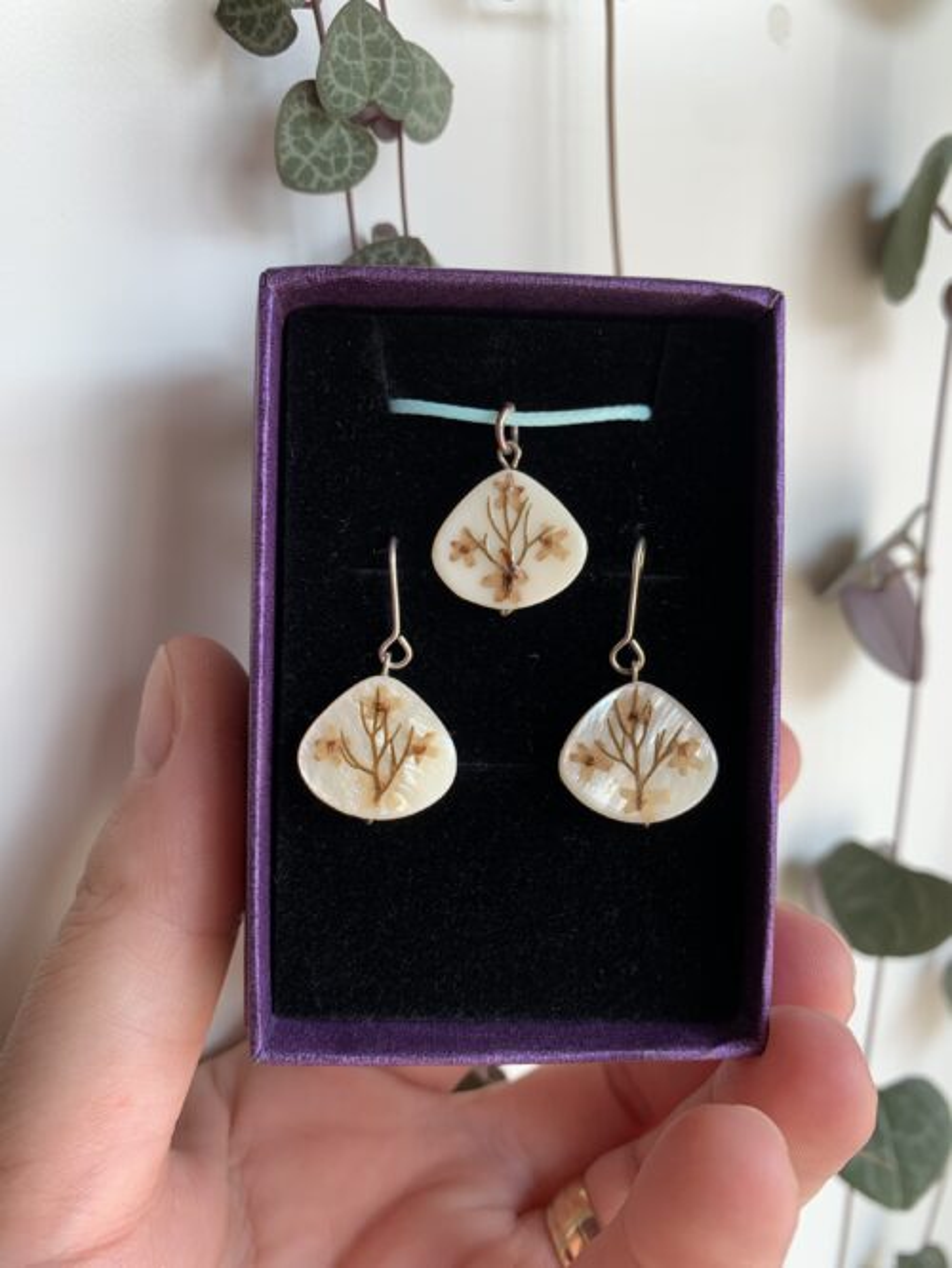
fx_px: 953
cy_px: 634
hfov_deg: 53.1
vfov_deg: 67.3
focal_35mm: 26
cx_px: 476
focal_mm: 4.25
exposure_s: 1/162
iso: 25
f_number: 1.8
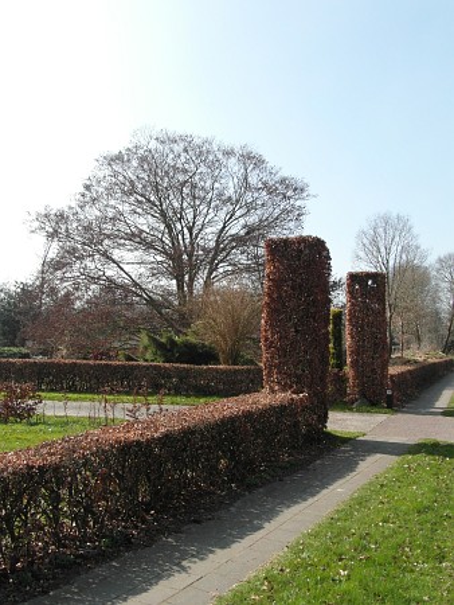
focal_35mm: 32
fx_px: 559
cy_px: 302
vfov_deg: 56.8
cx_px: 227
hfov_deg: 44.2
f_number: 5
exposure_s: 1/250
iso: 80
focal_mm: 5.3
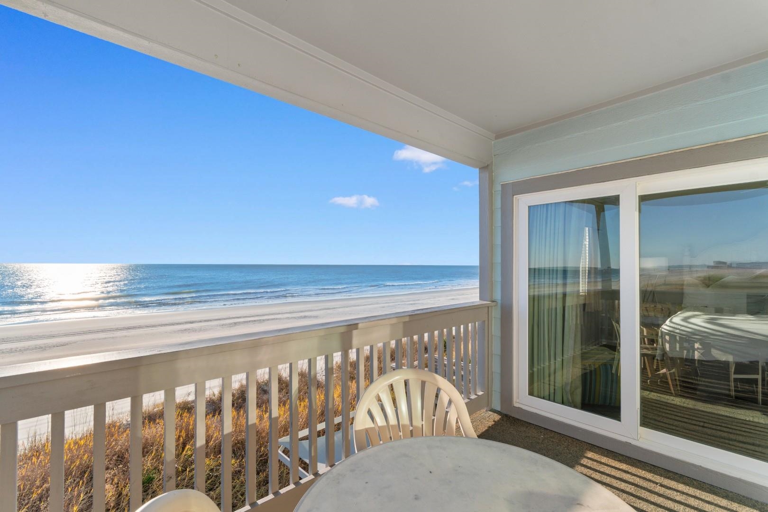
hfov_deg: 100.4
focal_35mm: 15
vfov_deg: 77.3
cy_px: 256
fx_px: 320
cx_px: 384
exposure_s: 1/160
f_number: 6.3
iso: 100
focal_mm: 10
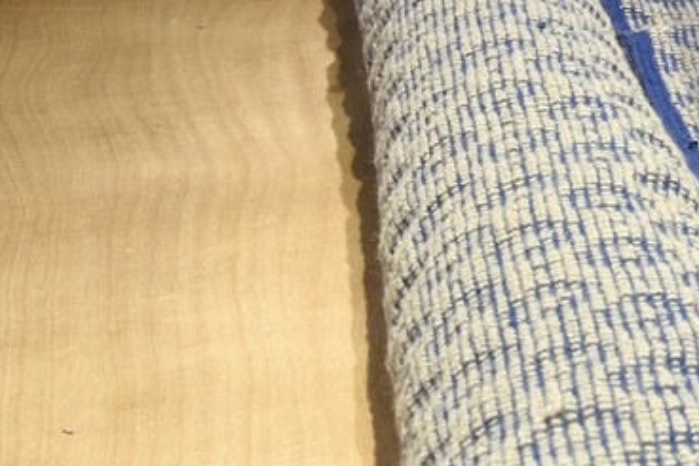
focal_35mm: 148
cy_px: -159
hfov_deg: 12.2
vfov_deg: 9.1
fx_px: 2872
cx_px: 1425
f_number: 7.1
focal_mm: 34
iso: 800
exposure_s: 1/30
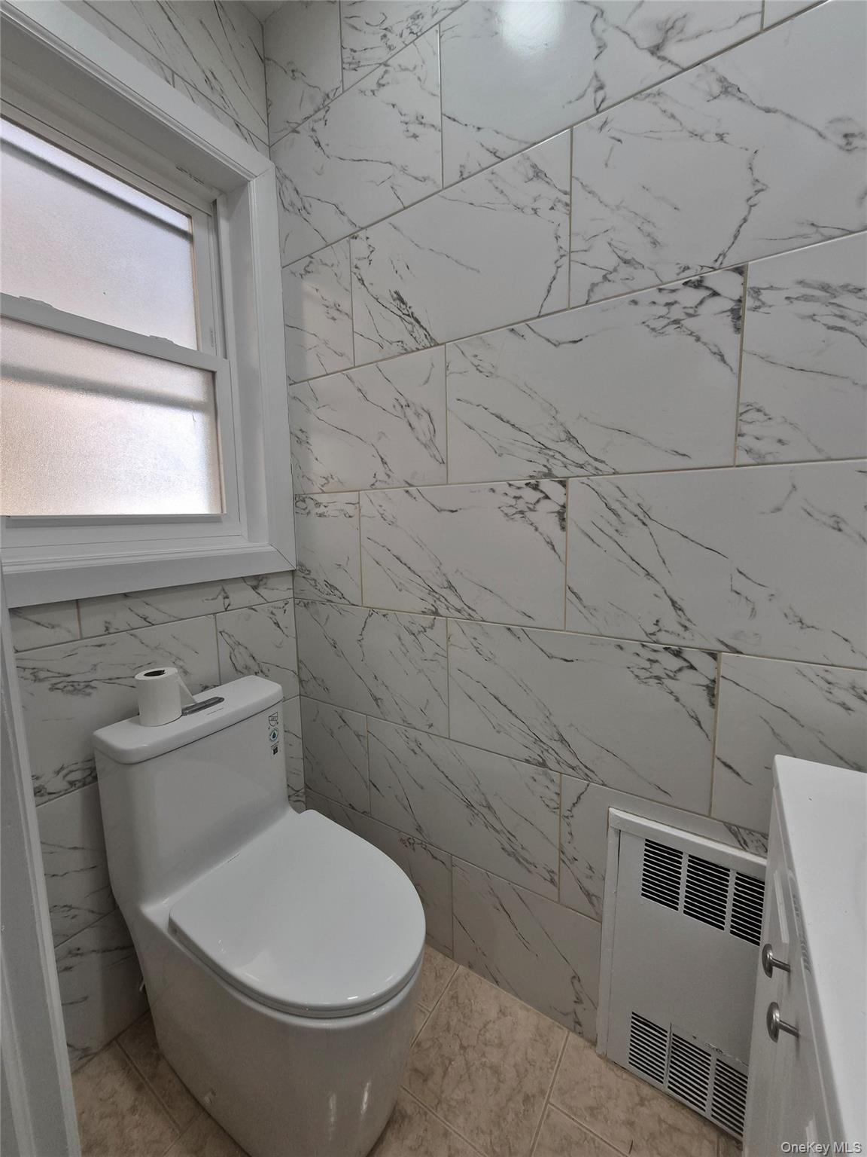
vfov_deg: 106.2
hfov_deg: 89.9
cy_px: 578
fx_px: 434
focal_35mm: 13
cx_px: 434
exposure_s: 1/120
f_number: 2.2
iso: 40
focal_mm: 1.7
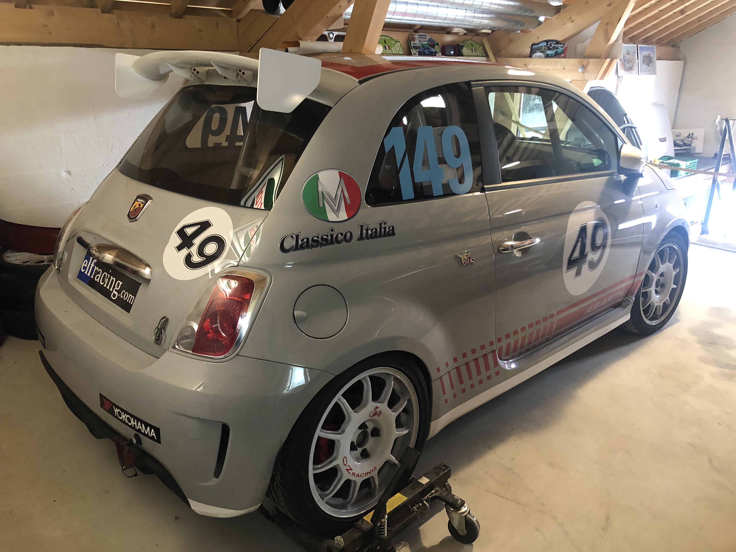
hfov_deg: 63.4
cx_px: 368
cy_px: 276
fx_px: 595
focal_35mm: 28
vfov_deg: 49.7
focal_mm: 3.99
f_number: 1.8
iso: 100
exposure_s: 1/9
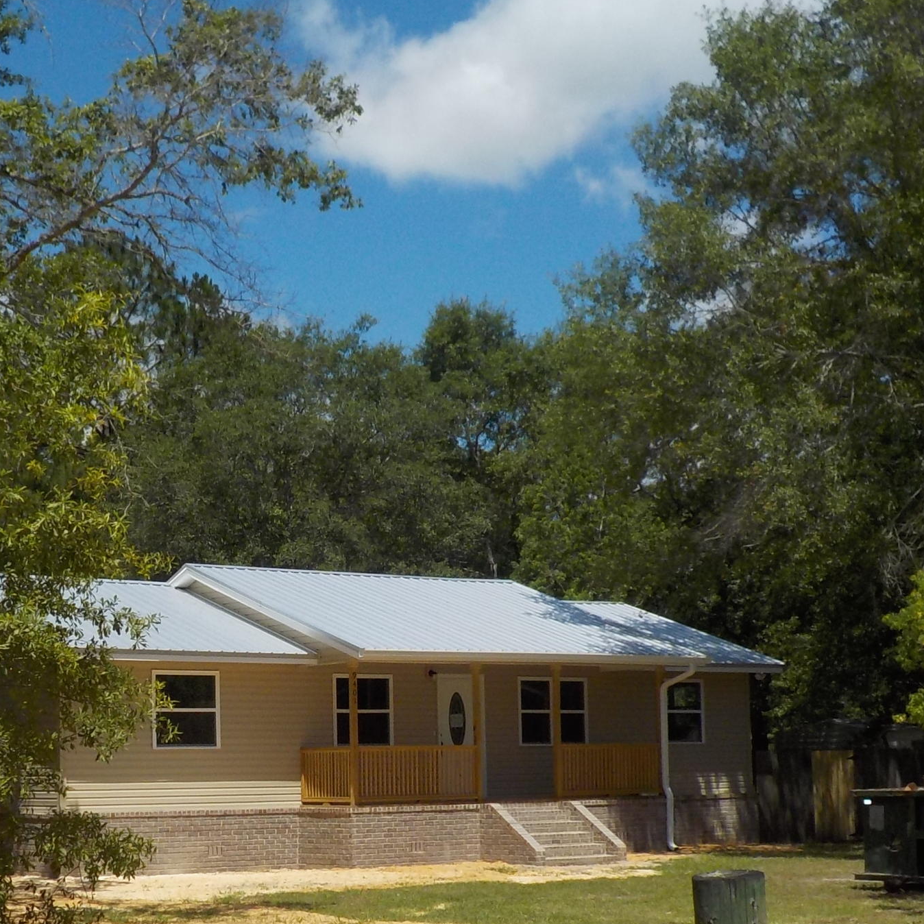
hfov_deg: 28.7
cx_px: 258
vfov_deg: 28.7
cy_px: 662
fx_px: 1782
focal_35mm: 59
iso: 125
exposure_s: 1/1600
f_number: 3.3
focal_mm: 4.1
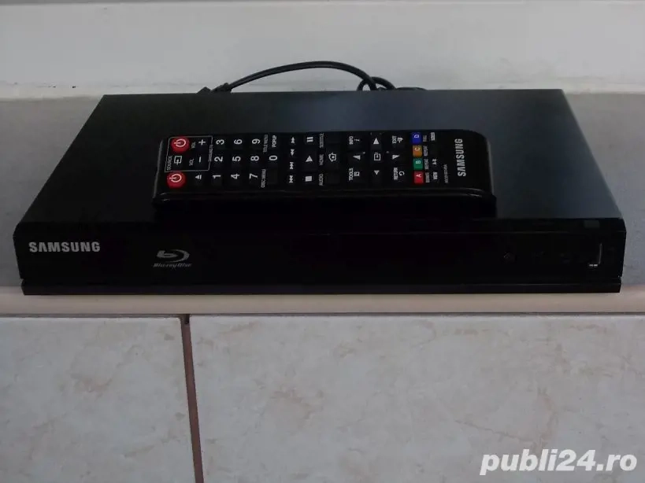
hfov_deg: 32.2
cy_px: 242
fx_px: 1118
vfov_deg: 24.4
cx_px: 322
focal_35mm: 60
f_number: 4
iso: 140
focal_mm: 8.5
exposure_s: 1/60
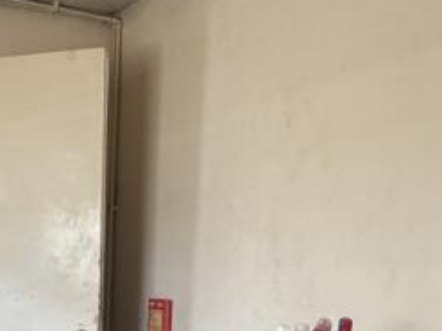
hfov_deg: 32.2
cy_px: 404
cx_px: 81
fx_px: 740
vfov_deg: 23.0
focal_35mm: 58
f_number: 2.2
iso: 320
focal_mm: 2.22
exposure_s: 1/99
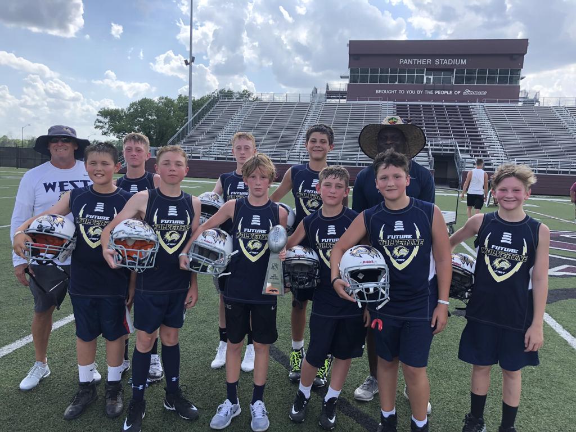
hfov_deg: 63.4
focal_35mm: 28
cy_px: 216
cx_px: 288
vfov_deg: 49.7
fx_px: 466
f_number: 1.8
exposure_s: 1/706
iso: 20
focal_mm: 3.99
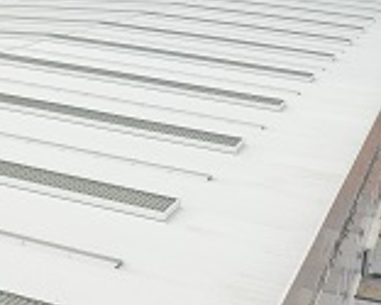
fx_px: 1140
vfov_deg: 15.0
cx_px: -215
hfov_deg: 16.9
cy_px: 10
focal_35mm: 101
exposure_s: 1/160
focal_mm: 10.26
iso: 100
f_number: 4.5
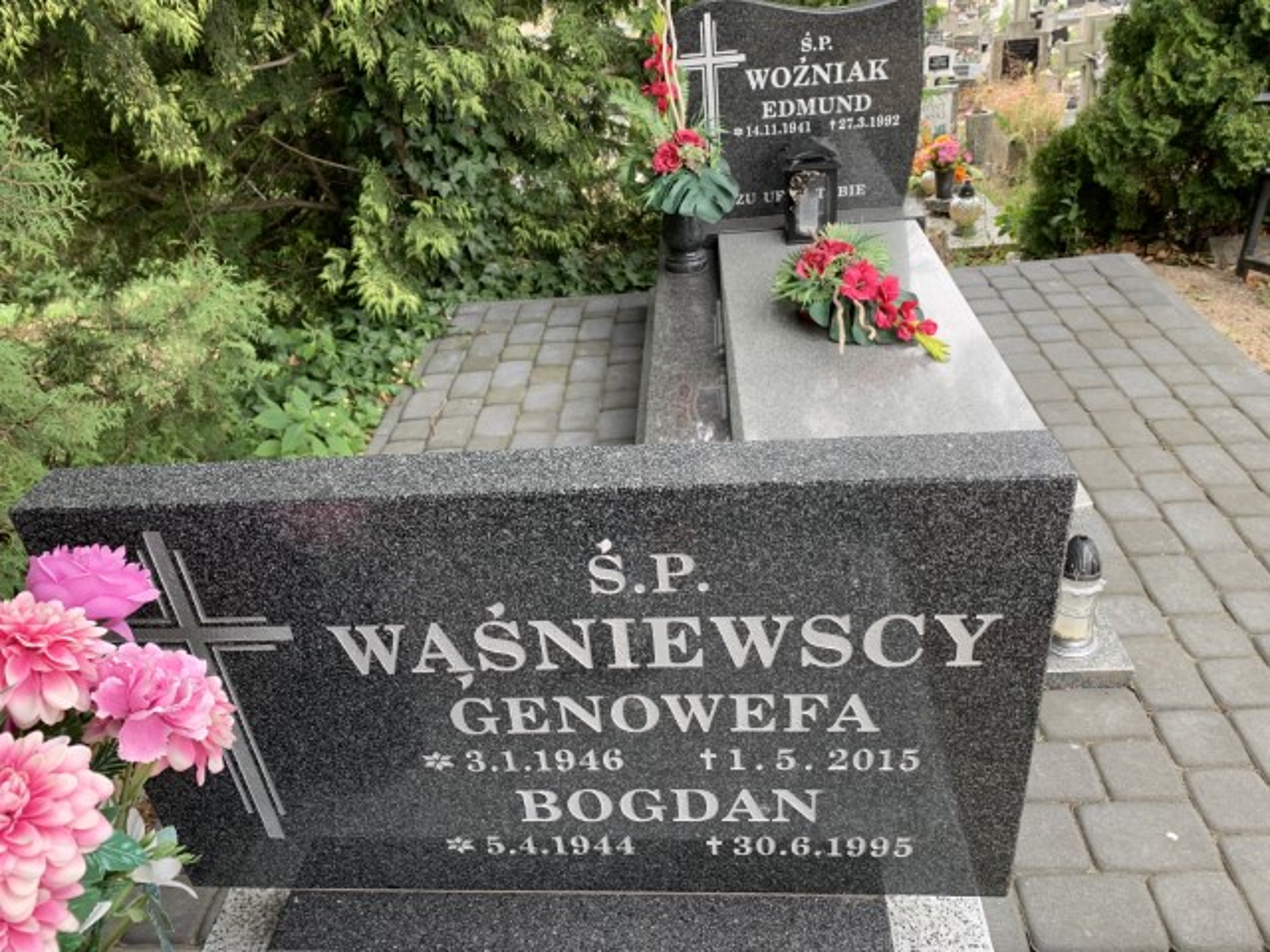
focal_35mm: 26
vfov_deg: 53.1
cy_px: 476
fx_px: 954
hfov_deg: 67.3
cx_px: 635
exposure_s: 1/121
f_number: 1.8
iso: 32
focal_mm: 4.25
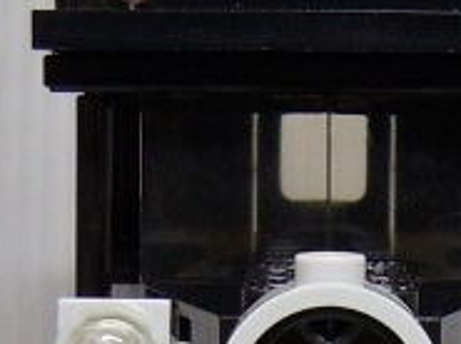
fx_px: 1675
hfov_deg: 15.6
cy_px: 351
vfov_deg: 11.6
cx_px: 338
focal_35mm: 126
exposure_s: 1/8
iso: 200
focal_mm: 6.2
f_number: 3.6
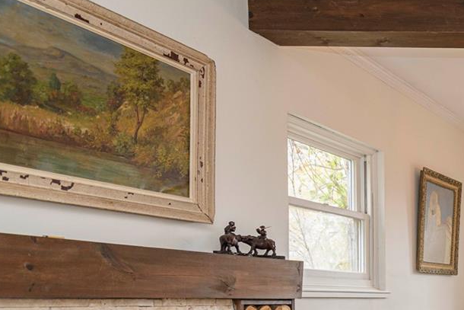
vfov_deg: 26.1
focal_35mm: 47
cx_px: 698
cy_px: 356
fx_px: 606
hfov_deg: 27.9
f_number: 3.5
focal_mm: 14
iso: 250
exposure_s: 1/13
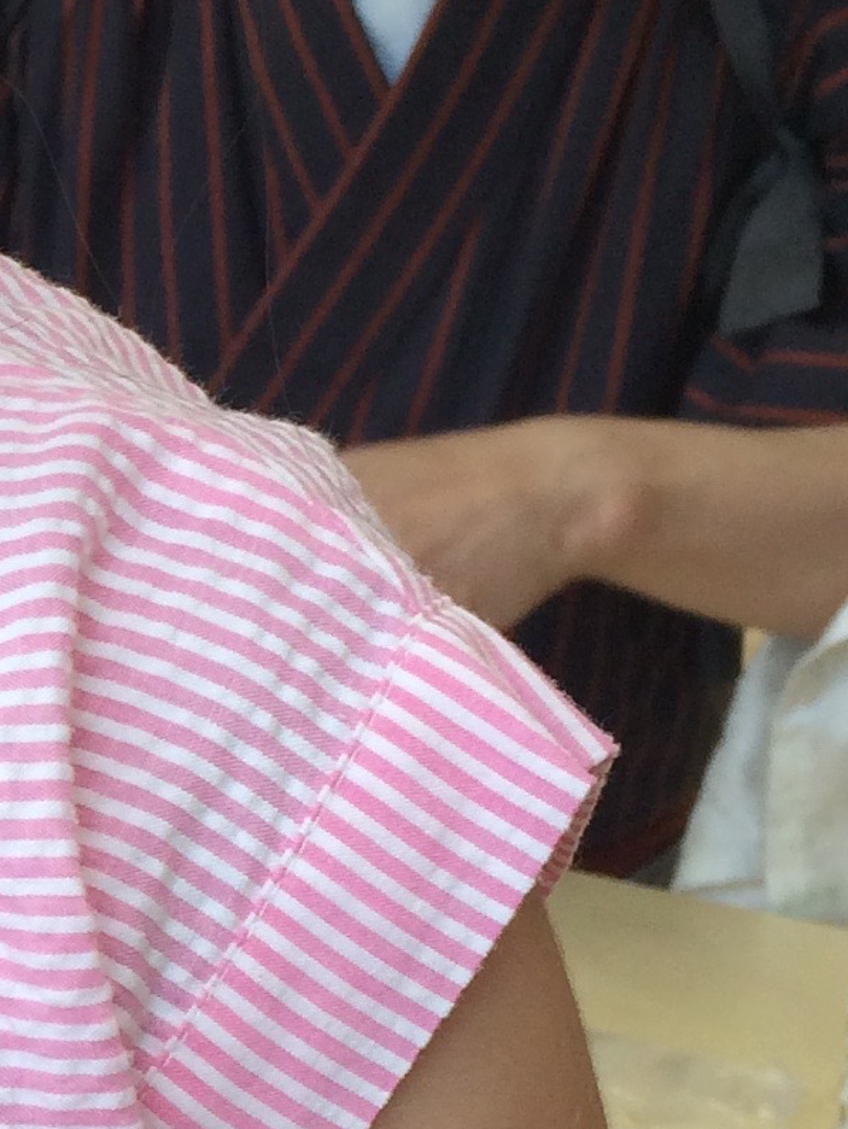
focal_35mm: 119
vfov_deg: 16.5
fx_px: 3884
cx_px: -768
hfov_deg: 11.4
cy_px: 730
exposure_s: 1/120
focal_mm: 4.15
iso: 64
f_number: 2.2
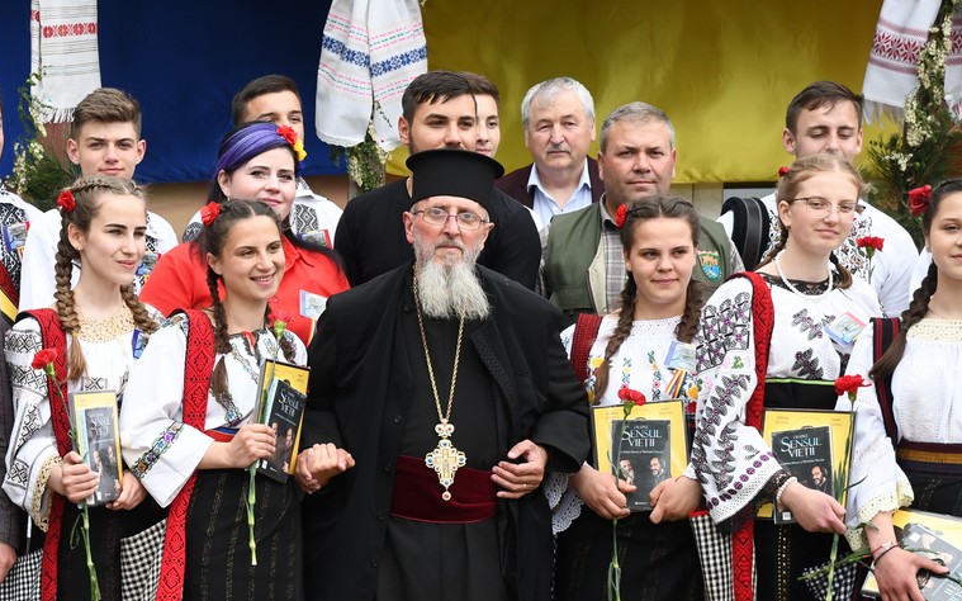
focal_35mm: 98
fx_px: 2569
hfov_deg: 21.0
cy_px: 460
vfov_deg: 13.3
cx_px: 234
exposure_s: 1/640
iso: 640
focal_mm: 38
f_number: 4.5
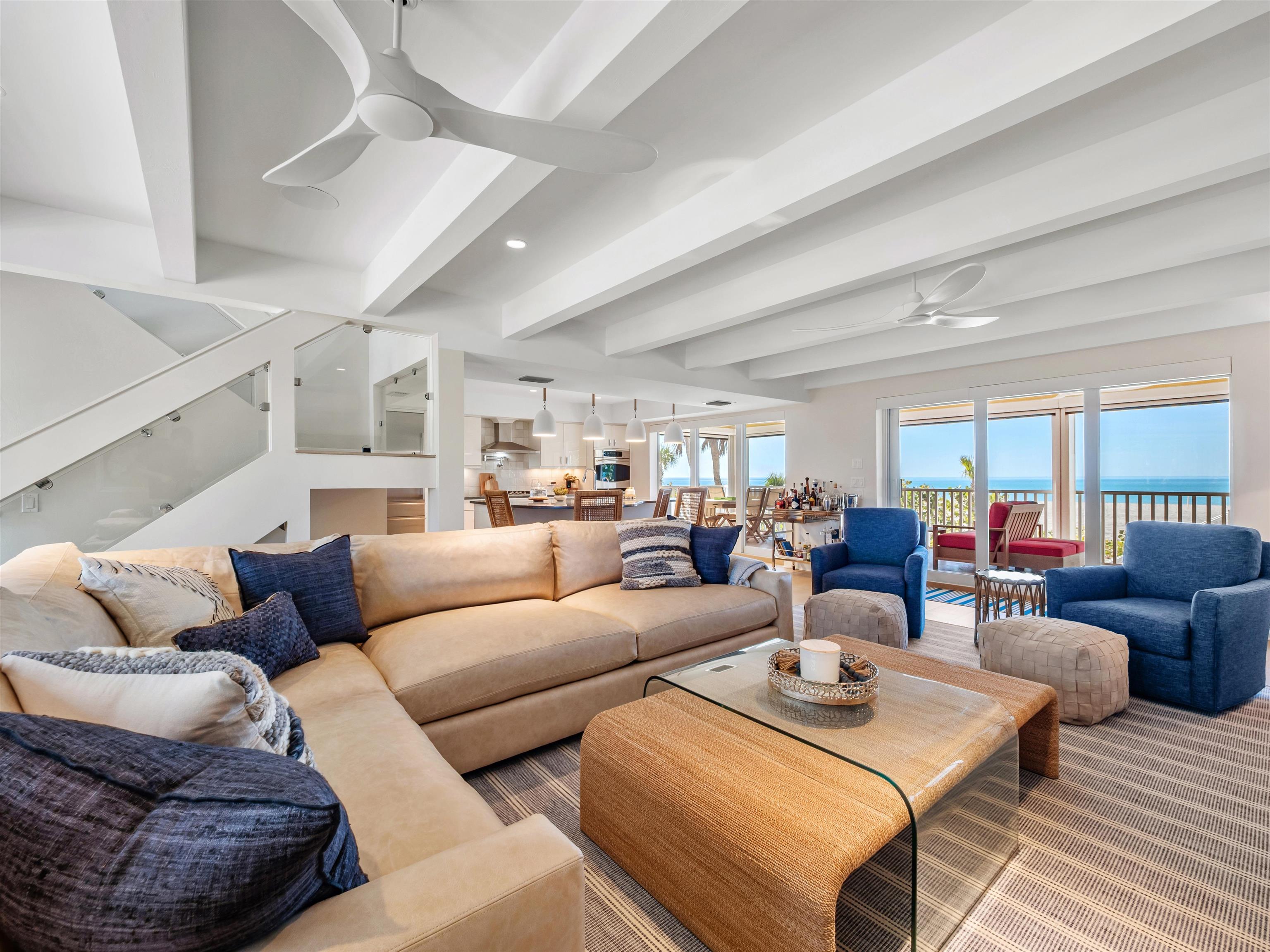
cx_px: 635
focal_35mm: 14
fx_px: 514
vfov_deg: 85.7
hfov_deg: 102.1
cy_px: 476
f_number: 7.1
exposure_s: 1/5
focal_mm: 7
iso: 200
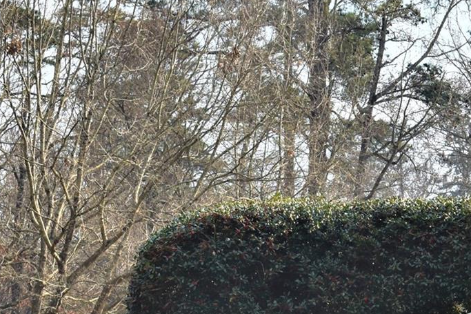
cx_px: 674
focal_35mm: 248
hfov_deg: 8.2
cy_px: 214
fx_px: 3237
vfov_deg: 5.5
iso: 100
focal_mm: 55
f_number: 9
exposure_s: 1/200
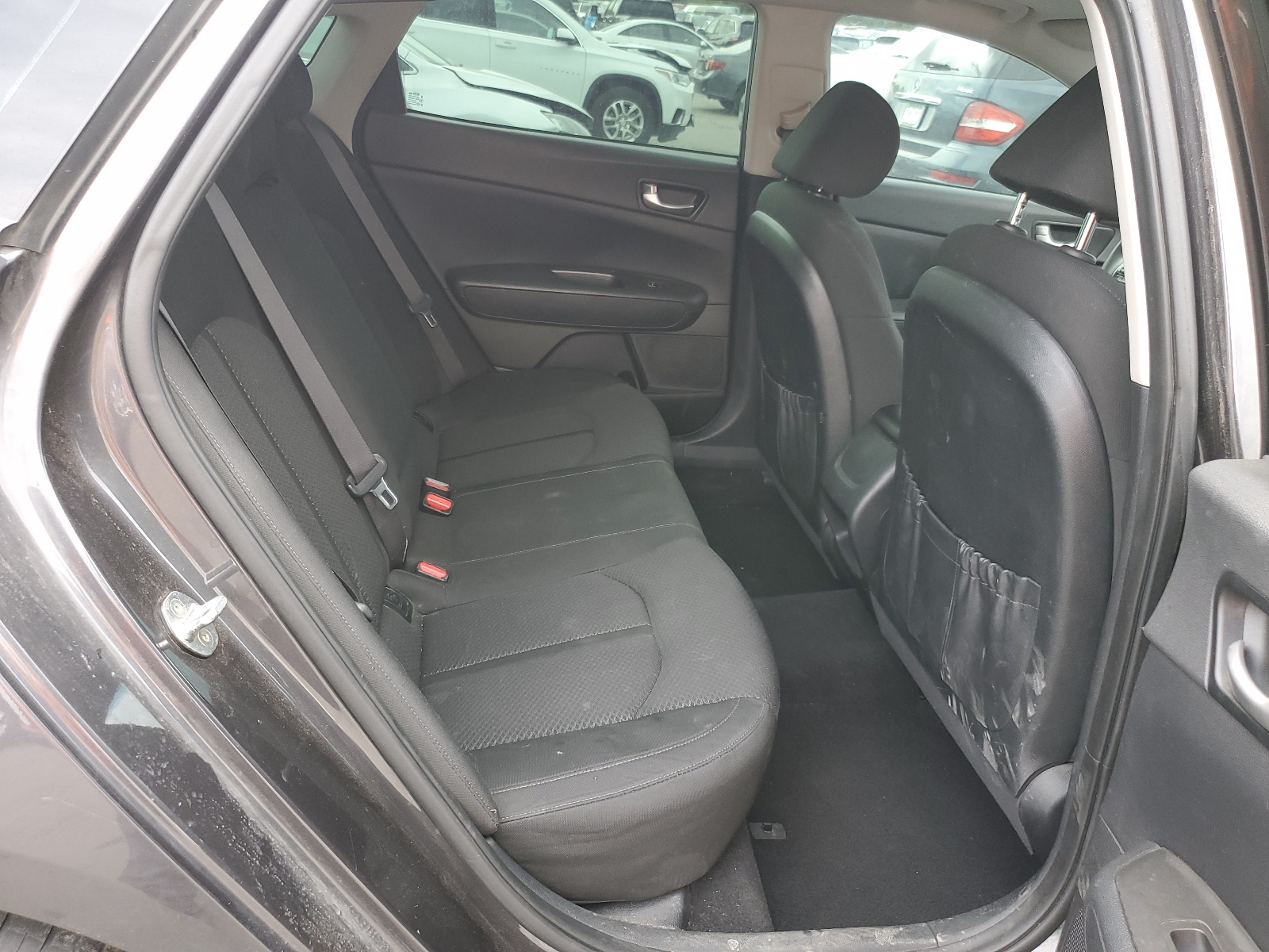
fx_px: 953
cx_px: 634
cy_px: 476
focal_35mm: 26
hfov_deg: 67.3
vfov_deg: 53.1
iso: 63
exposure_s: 1/120
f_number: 1.5
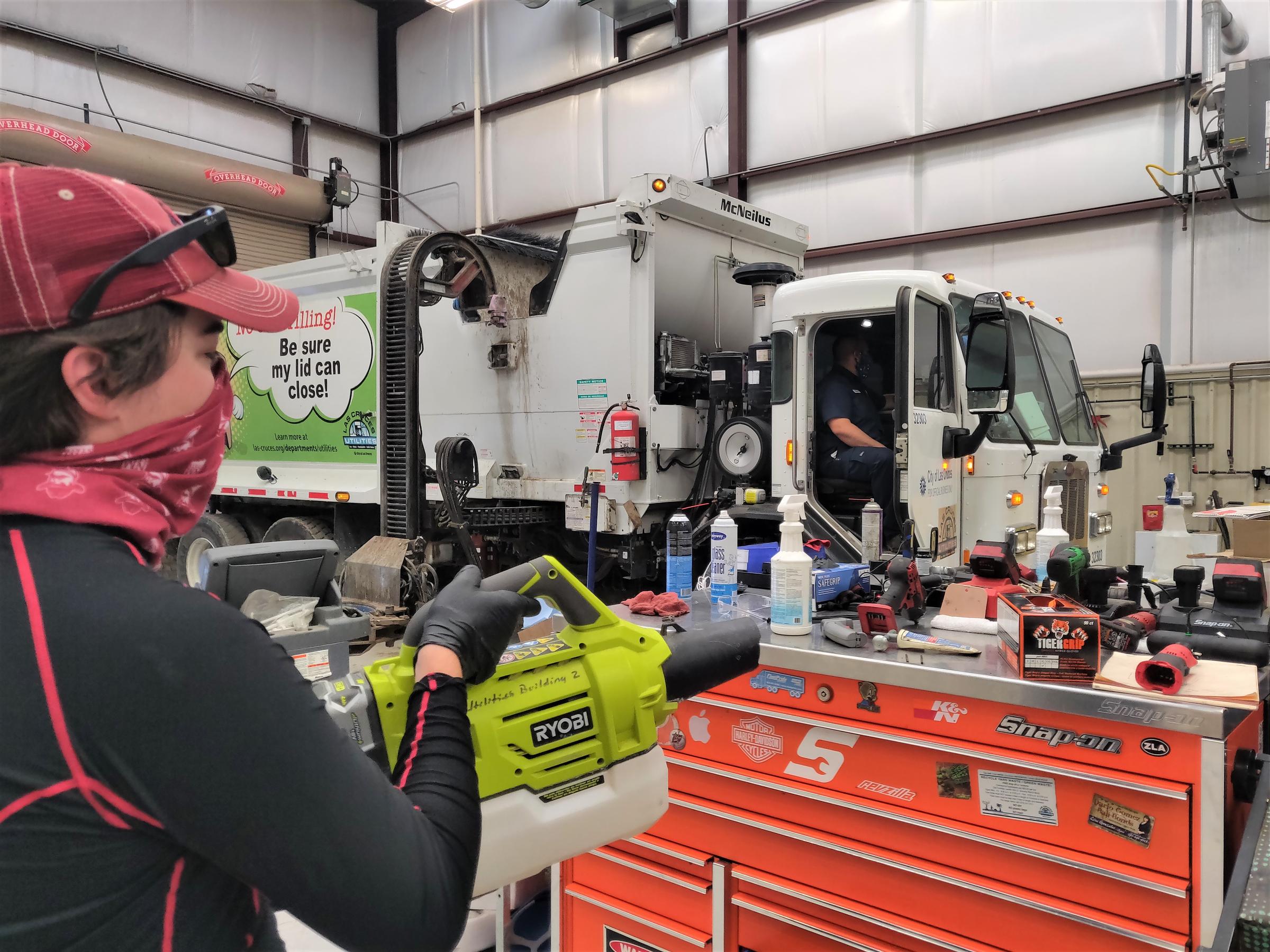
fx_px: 917
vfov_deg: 54.9
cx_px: 635
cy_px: 476
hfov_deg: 69.4
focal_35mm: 25
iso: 320
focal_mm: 4.25
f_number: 1.7
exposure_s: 1/100
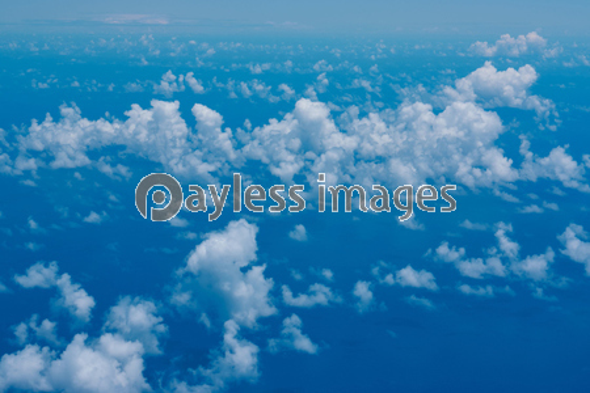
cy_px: 196
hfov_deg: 24.8
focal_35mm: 82
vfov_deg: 16.7
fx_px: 1344
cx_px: 295
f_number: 10
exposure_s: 1/500
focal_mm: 55
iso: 100
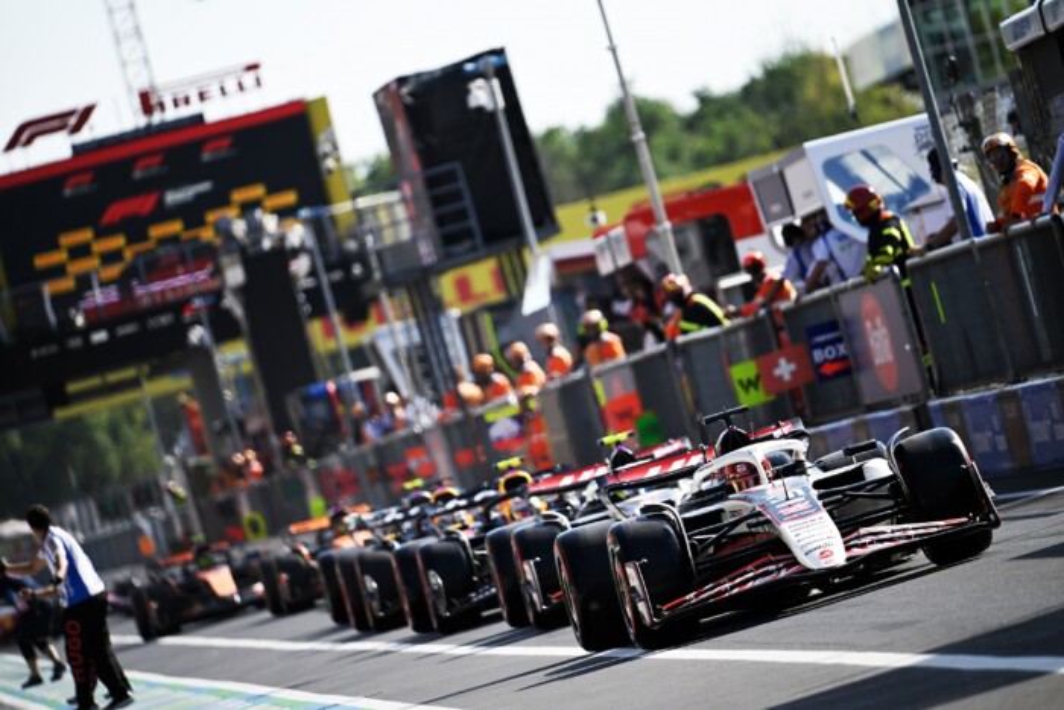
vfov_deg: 3.4
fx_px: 11824
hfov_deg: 5.2
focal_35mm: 400
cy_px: 355
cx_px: 532
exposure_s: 1/1600
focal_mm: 400
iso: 320
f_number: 4.5
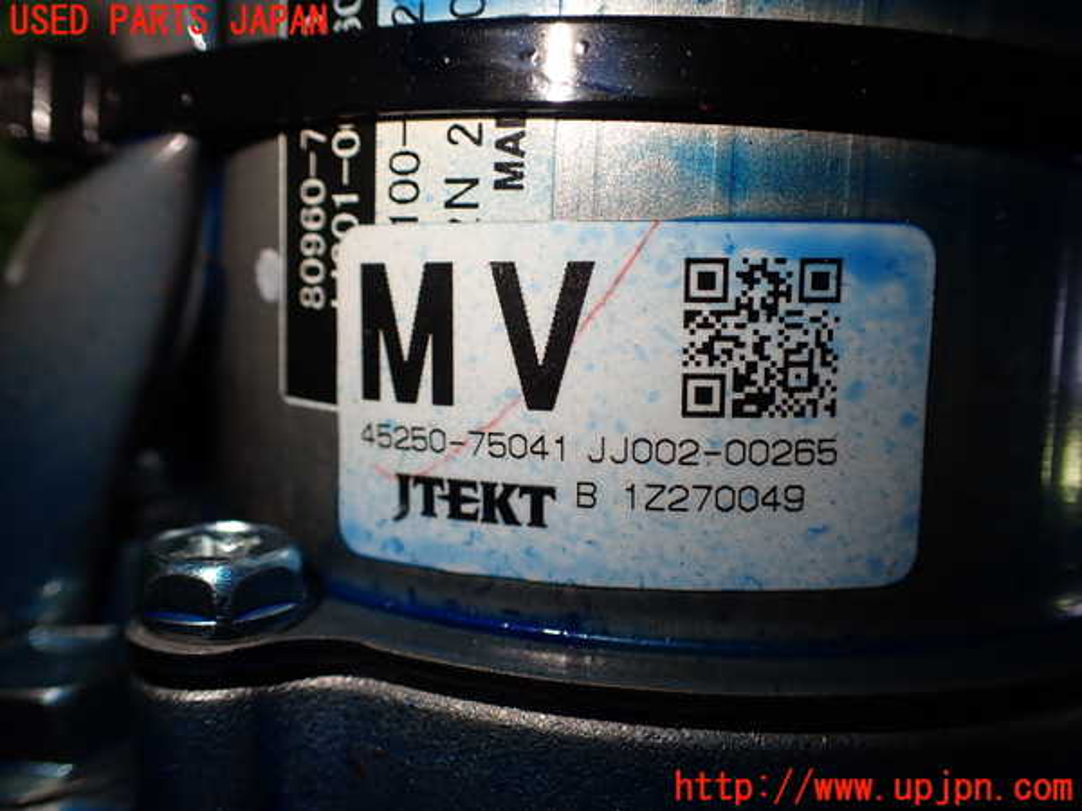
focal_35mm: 30
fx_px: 938
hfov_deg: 60.0
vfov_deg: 46.8
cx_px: 541
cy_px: 406
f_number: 2.3
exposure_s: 1/160
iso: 100
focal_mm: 5.4
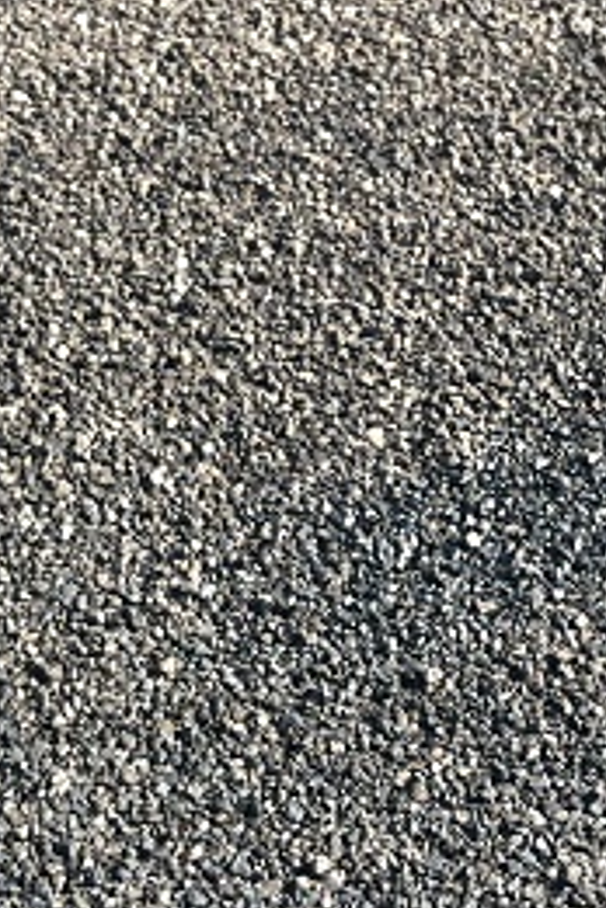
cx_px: 623
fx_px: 2247
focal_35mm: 89
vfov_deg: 22.8
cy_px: 376
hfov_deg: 15.1
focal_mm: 3.85
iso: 80
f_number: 2.8
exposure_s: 1/282
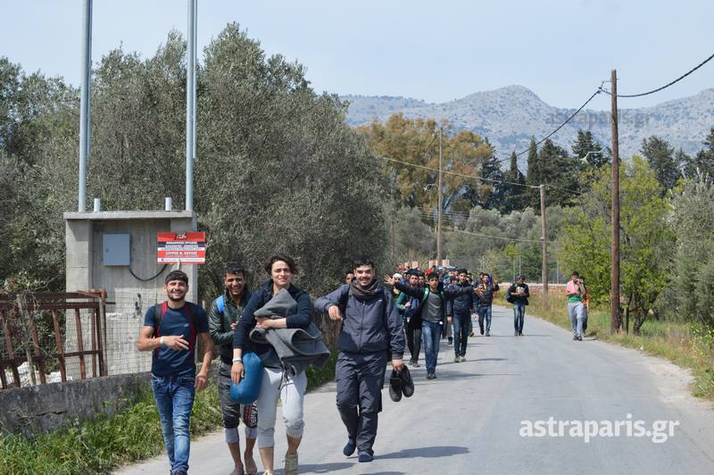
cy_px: 238
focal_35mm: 78
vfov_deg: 17.5
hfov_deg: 26.0
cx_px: 357
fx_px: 1546
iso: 100
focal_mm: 52
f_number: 8
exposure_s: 1/250
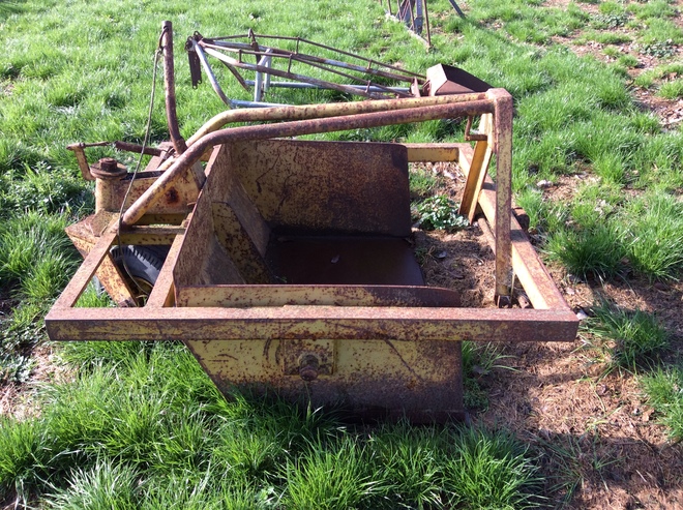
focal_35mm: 32
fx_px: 630
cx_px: 342
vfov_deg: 44.1
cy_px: 255
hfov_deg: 56.9
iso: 32
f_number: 2.4
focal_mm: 3.3
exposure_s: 1/213
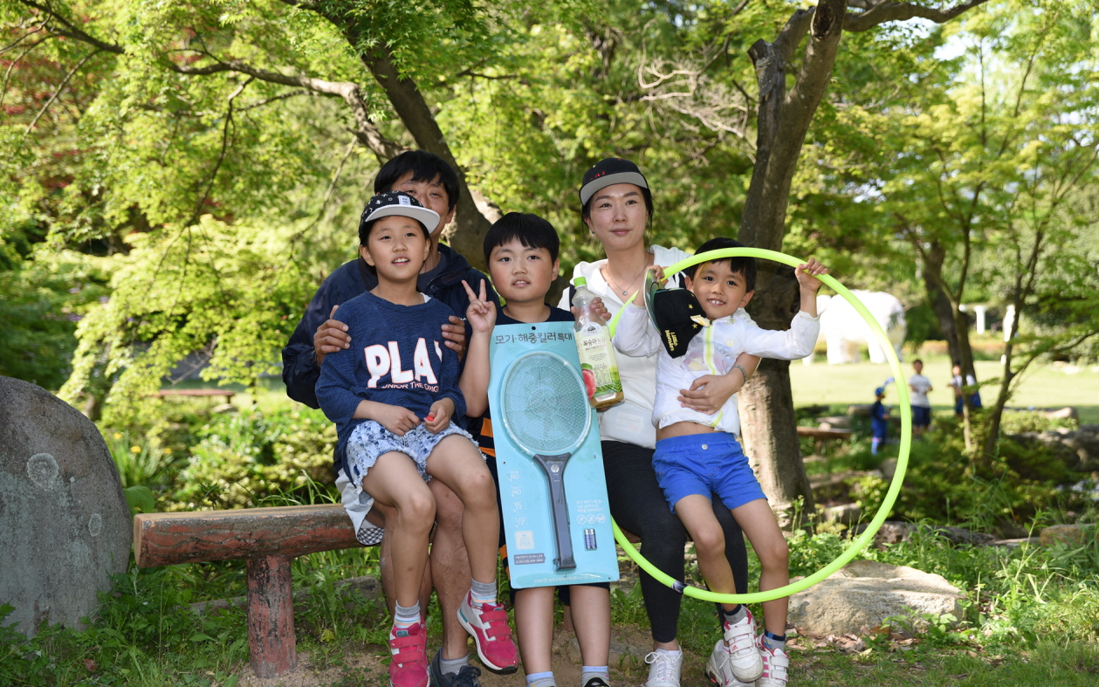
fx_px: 1737
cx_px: 558
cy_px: 344
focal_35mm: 58
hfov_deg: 35.1
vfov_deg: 22.4
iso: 100
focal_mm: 56
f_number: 3.5
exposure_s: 1/250
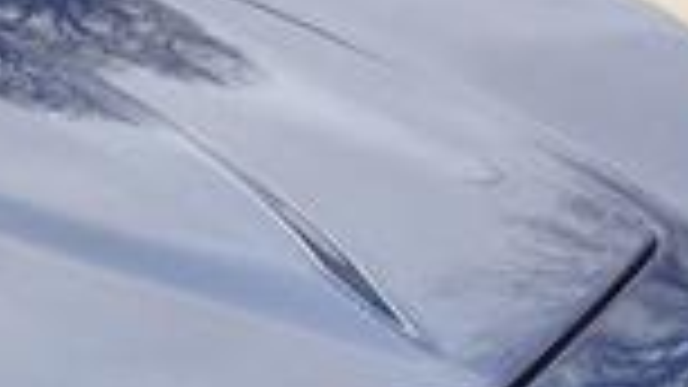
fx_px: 4086
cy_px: 272
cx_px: -751
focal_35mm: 224
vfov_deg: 5.4
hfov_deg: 9.0
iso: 64
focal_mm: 4.28
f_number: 2.4
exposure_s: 1/133
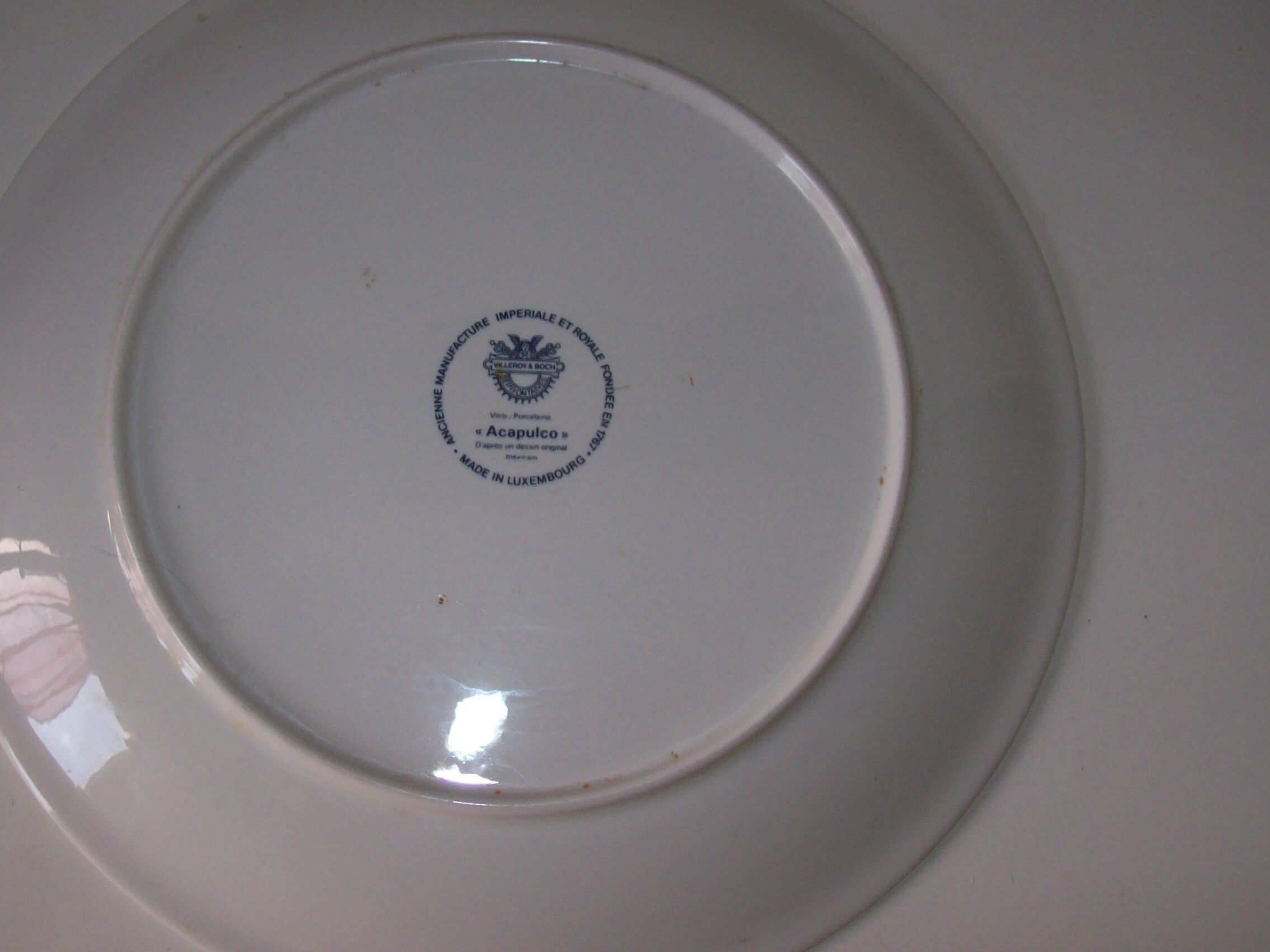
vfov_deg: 32.2
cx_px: 492
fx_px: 1650
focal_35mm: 45
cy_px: 453
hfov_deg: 41.8
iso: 80
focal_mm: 6
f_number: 2.7
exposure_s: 1/64
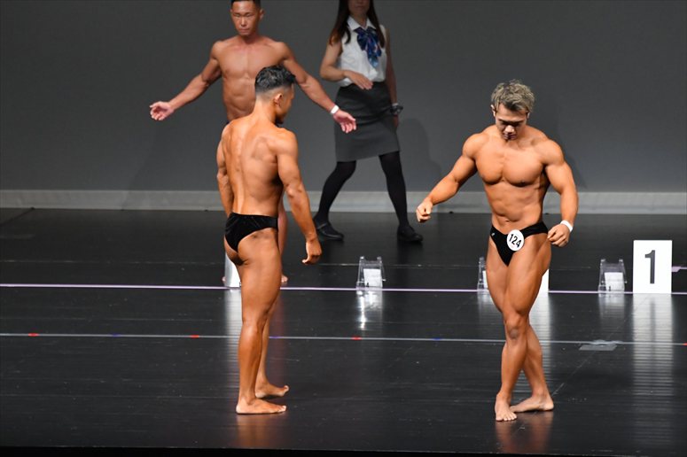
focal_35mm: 285
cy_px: 228
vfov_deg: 4.8
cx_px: 344
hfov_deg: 7.2
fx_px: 5436
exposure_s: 1/400
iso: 5000
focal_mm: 190
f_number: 5.6
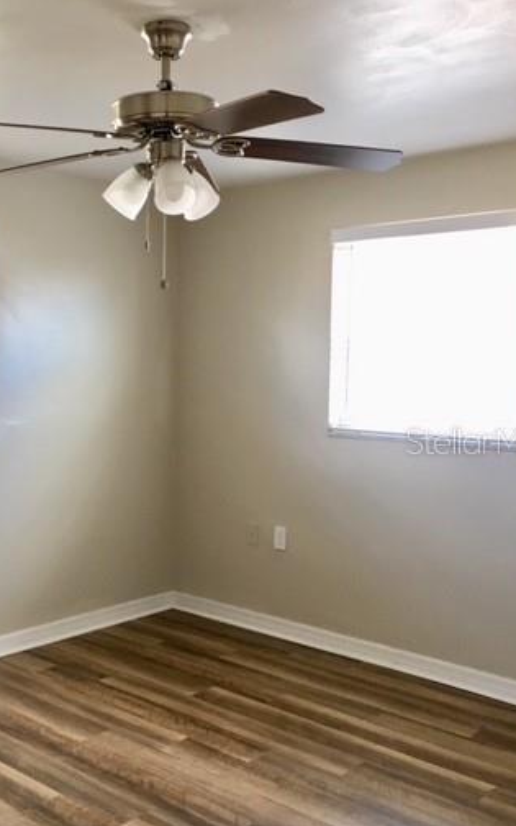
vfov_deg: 50.4
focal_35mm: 39
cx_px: 167
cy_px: 441
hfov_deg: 32.5
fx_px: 878
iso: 100
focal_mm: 4.15
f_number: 2.2
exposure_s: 1/30
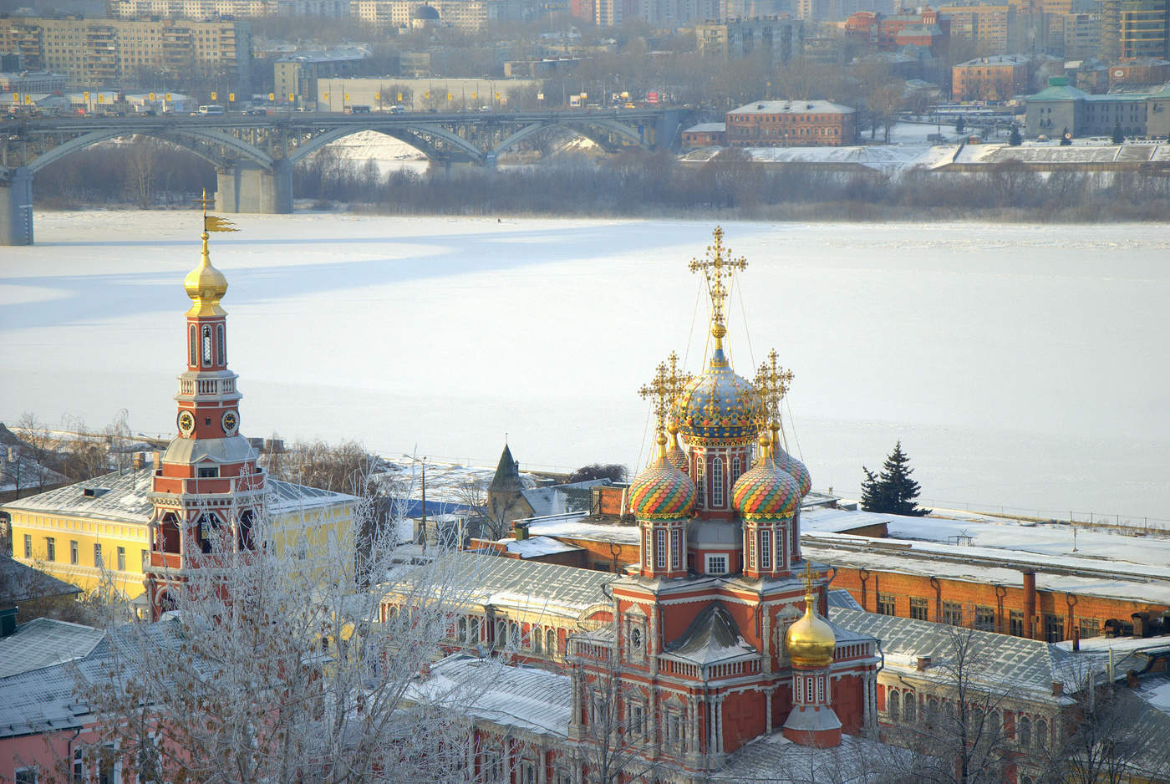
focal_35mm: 128
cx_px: 585
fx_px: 4150
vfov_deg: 10.8
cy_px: 392
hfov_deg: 16.0
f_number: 5.6
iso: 200
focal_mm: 85
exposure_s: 1/250
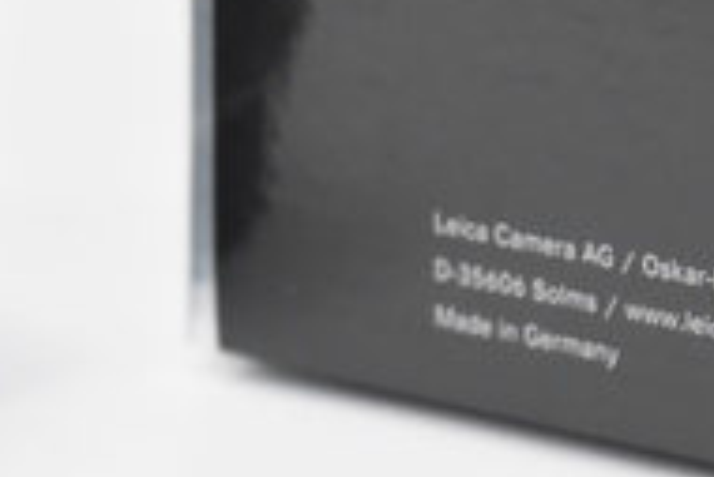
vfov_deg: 4.0
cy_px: -100
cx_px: 274
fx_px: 6748
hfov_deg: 6.1
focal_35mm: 340
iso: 3200
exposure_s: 1/160
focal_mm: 98
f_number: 5
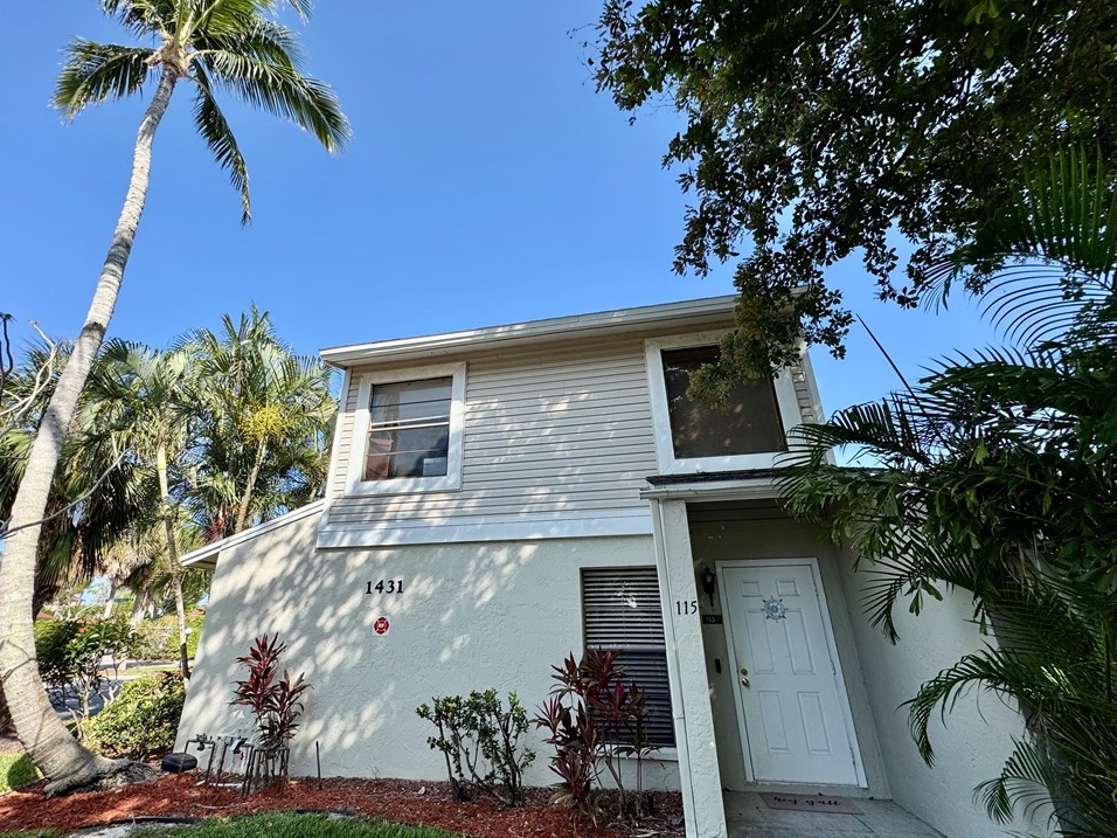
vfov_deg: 81.7
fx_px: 484
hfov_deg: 98.1
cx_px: 527
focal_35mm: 15
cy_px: 442
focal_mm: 2.22
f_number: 2.2
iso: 40
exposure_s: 1/669
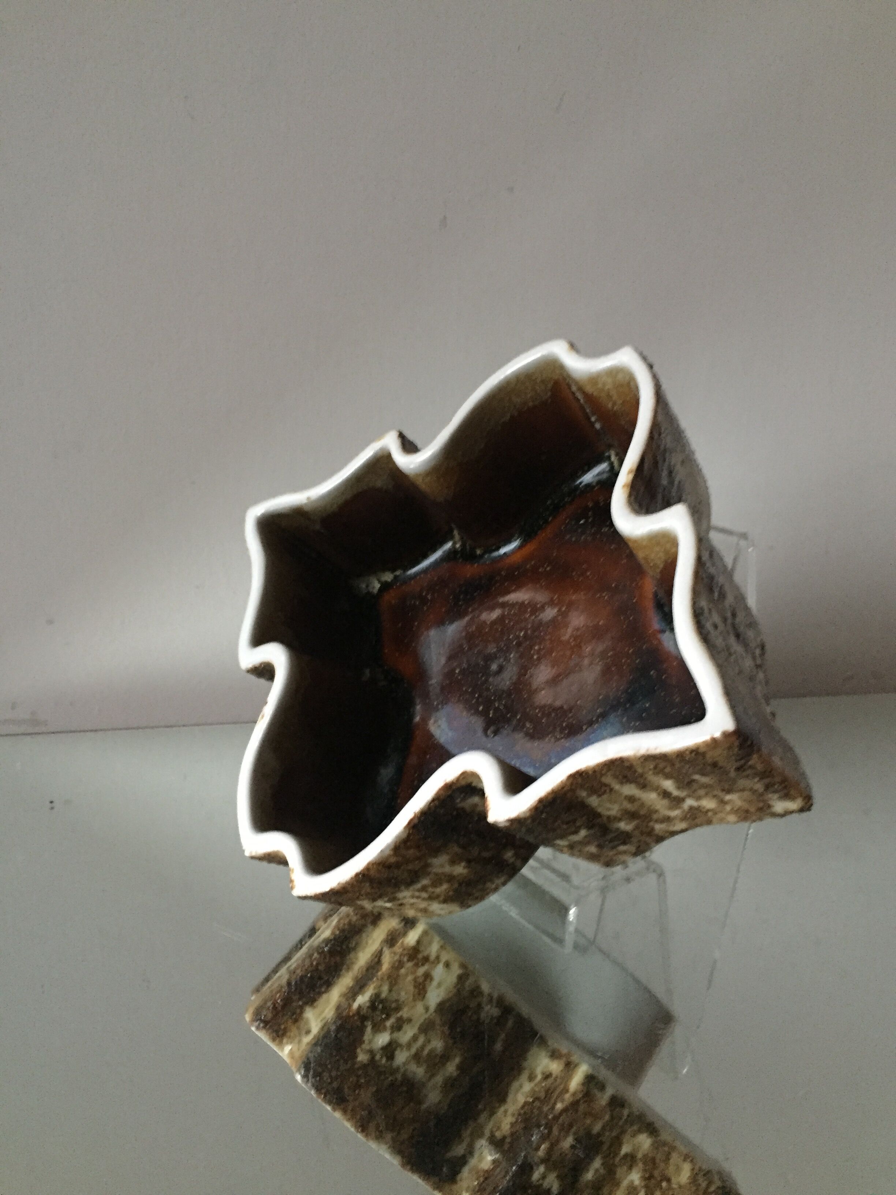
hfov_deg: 48.2
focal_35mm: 29
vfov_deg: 61.7
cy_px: 598
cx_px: 448
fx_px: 1001
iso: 500
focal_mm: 4.15
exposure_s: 1/17
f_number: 2.2
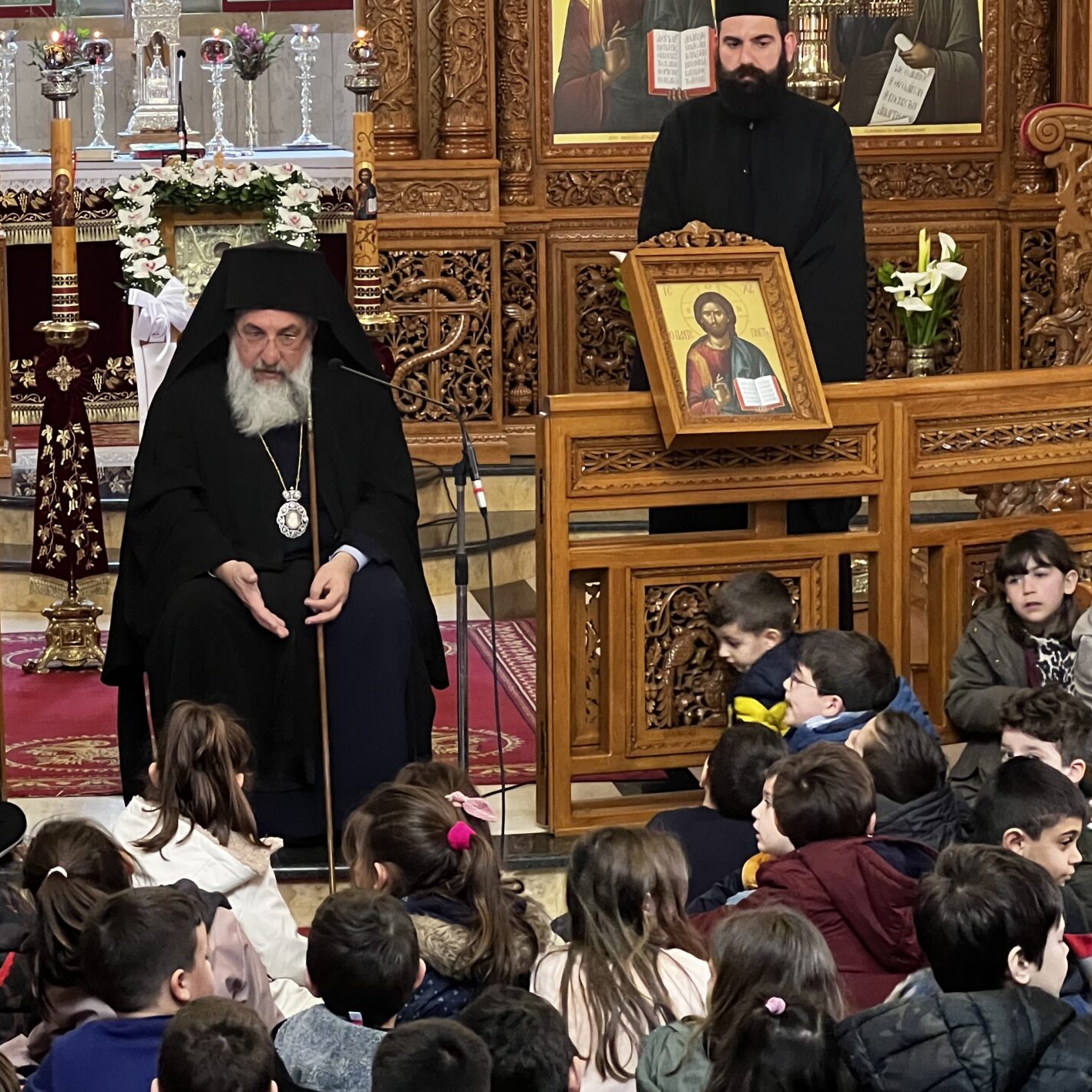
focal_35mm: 123
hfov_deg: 14.1
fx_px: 4390
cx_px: 282
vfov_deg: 14.2
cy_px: 538
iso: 640
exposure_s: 1/50
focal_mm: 9
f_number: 2.8
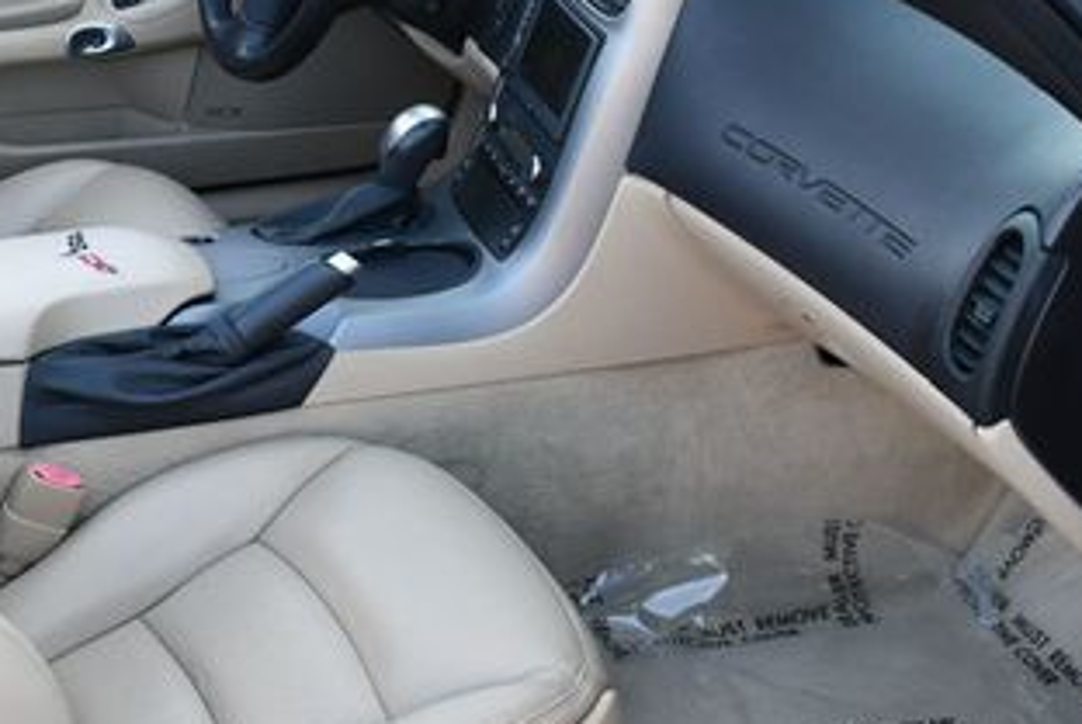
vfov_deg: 16.7
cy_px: 319
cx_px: 246
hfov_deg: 24.4
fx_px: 2468
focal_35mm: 82
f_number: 4.5
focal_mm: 20
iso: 400
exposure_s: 1/250
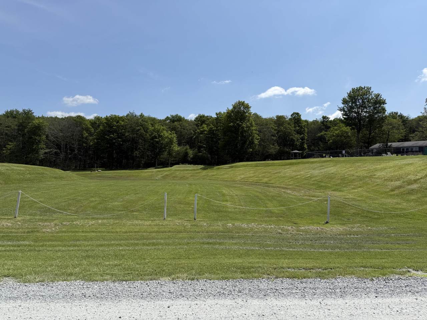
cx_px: 214
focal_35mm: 24
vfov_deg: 56.8
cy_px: 160
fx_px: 296
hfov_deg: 71.6
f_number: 1.78
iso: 80
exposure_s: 1/6173
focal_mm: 6.76
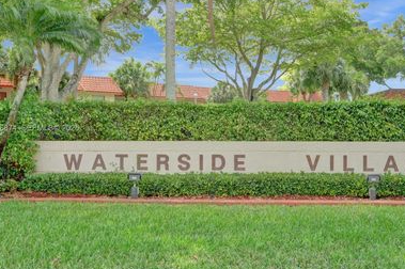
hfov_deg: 56.8
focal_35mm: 33
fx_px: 371
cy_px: 129
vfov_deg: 39.9
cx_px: 243
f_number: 14
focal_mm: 25
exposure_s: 1/320
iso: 1600
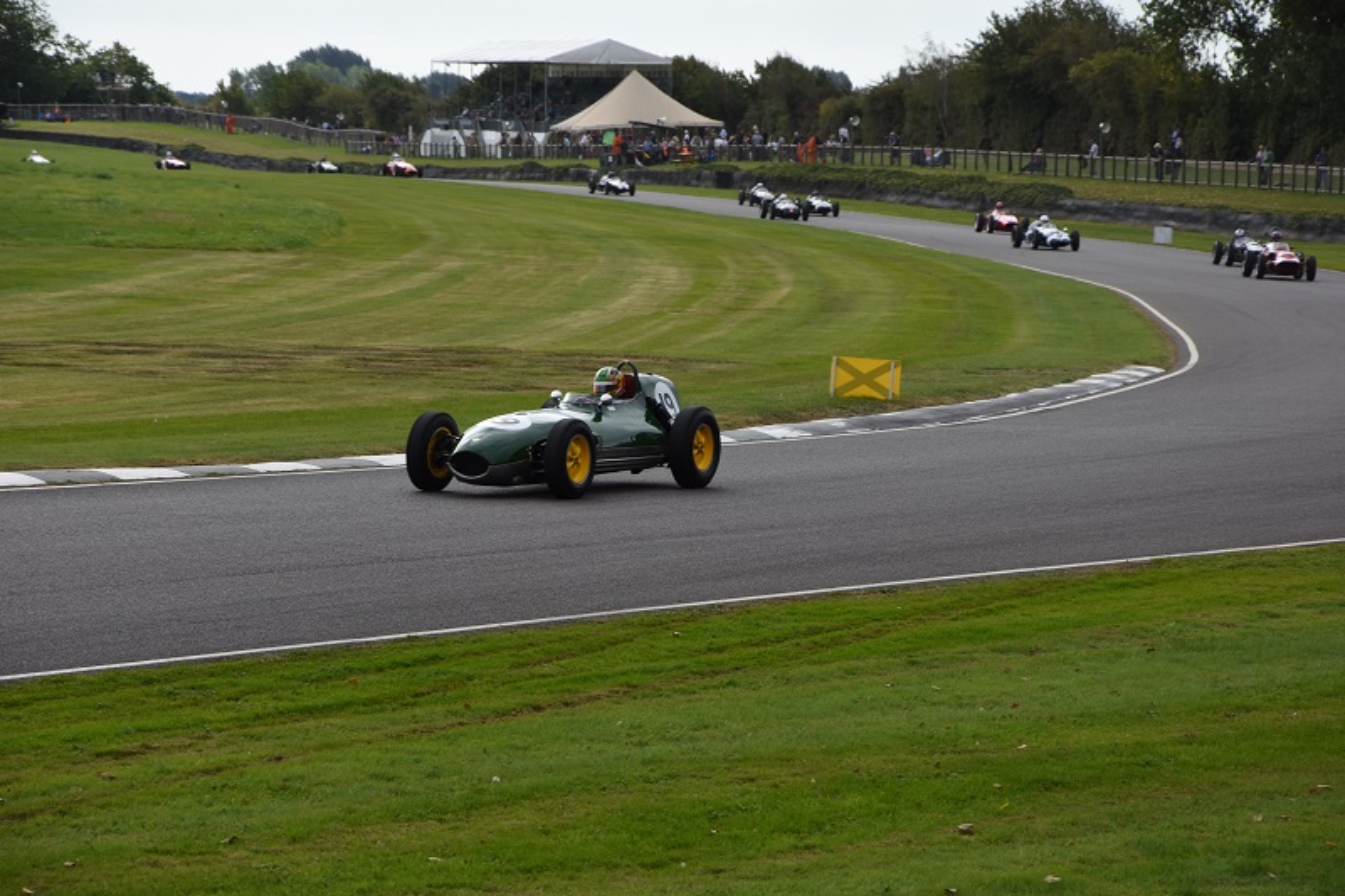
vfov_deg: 8.7
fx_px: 5883
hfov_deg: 13.0
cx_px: 672
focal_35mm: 158
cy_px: 448
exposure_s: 1/640
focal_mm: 105
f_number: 8
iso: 200
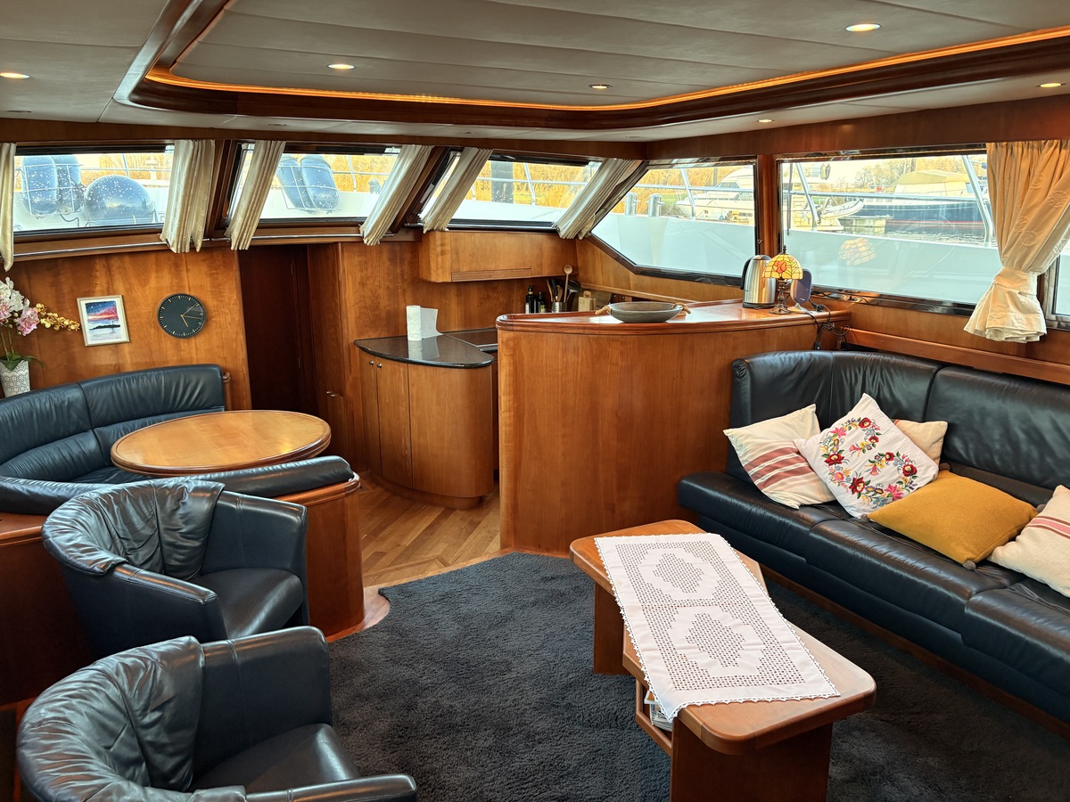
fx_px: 804
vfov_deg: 53.1
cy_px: 401
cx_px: 535
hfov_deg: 67.3
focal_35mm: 26
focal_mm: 5.96
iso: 200
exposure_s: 1/50
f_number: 1.6
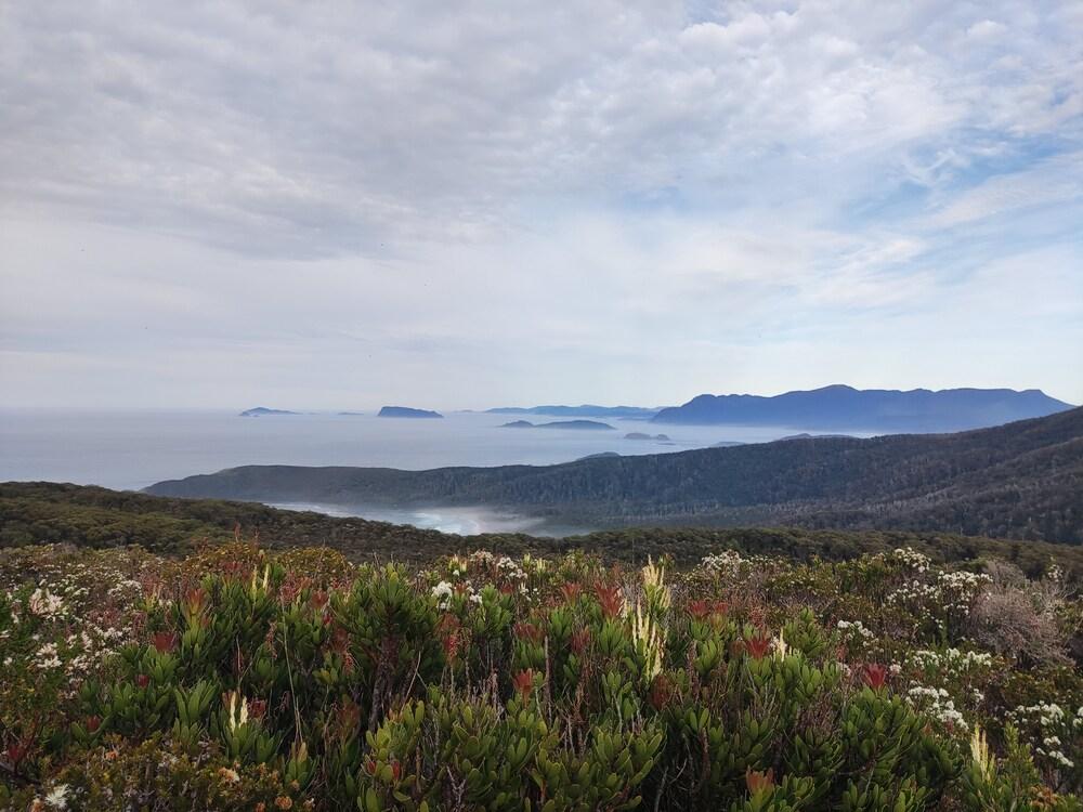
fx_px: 782
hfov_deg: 69.4
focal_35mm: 25
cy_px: 406
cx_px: 542
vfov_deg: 54.9
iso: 50
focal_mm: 4.71
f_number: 1.79
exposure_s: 1/634
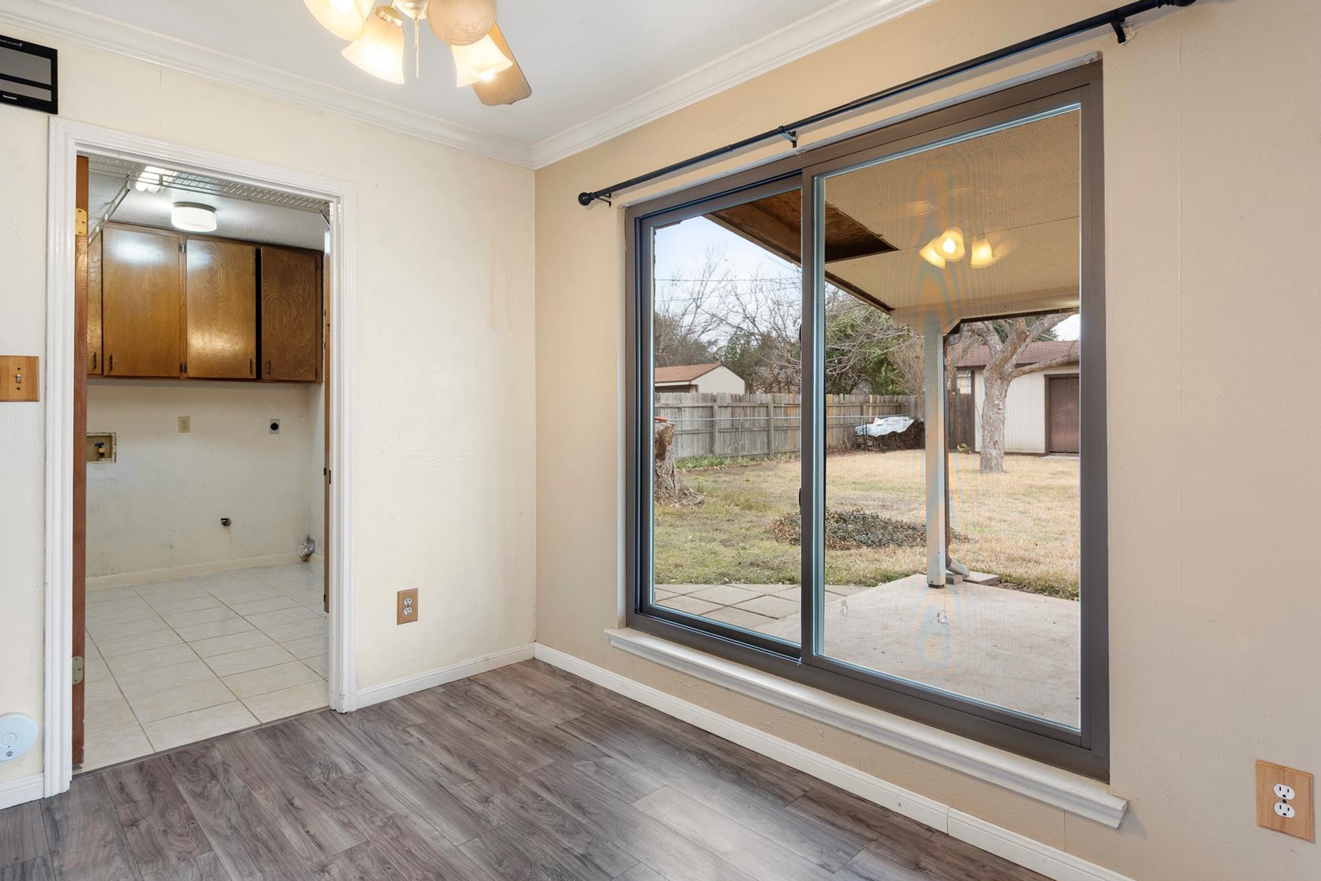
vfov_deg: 61.9
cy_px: 419
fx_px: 734
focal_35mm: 20
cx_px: 654
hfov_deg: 84.0
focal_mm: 19
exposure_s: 1/3
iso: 400
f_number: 8
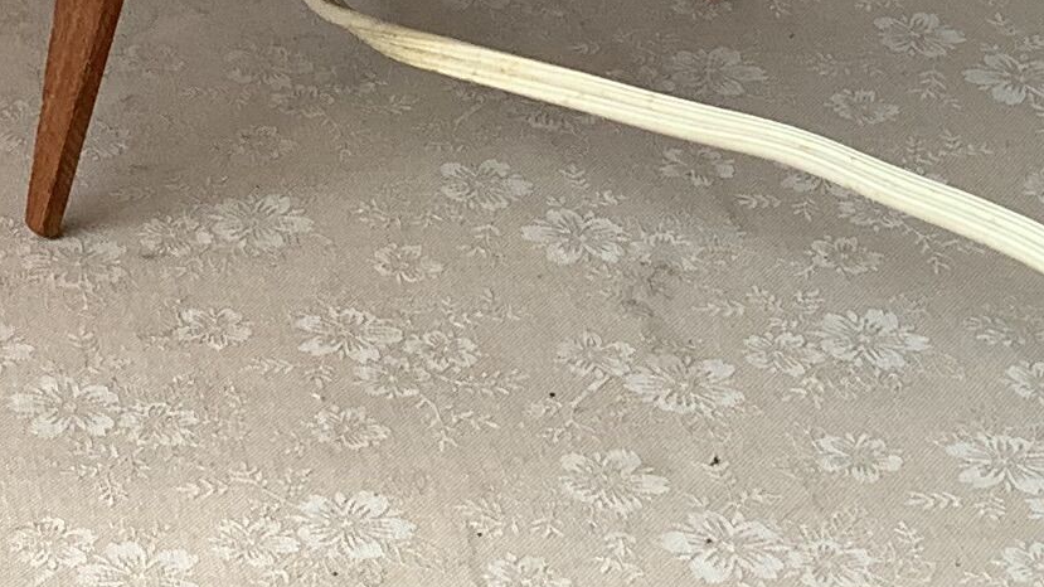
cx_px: -23
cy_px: -621
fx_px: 3681
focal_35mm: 133
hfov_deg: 15.8
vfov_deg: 8.6
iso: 25
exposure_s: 1/154
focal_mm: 3.3
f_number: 2.4
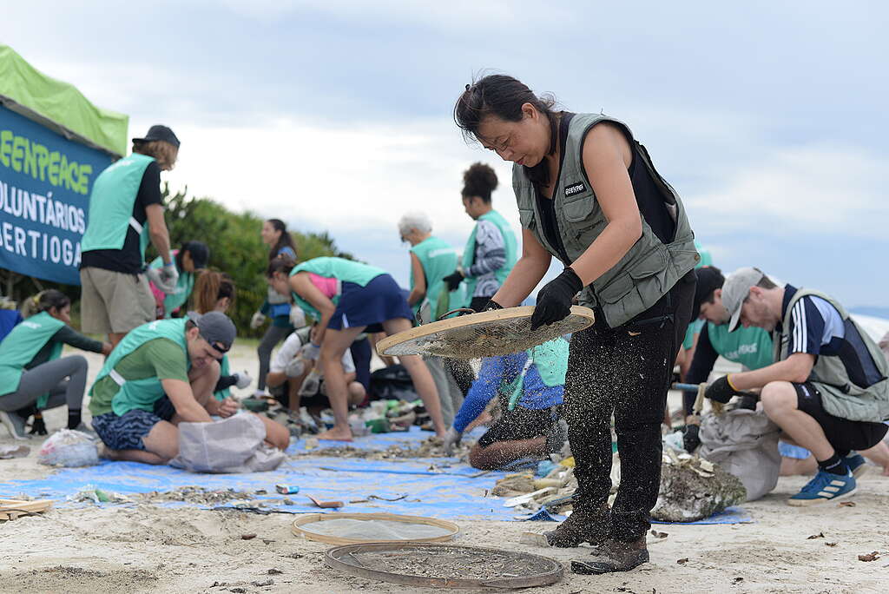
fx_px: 1235
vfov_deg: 27.0
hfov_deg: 39.6
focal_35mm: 50
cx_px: 444
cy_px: 297
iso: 500
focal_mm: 50
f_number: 4.5
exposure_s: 1/3200
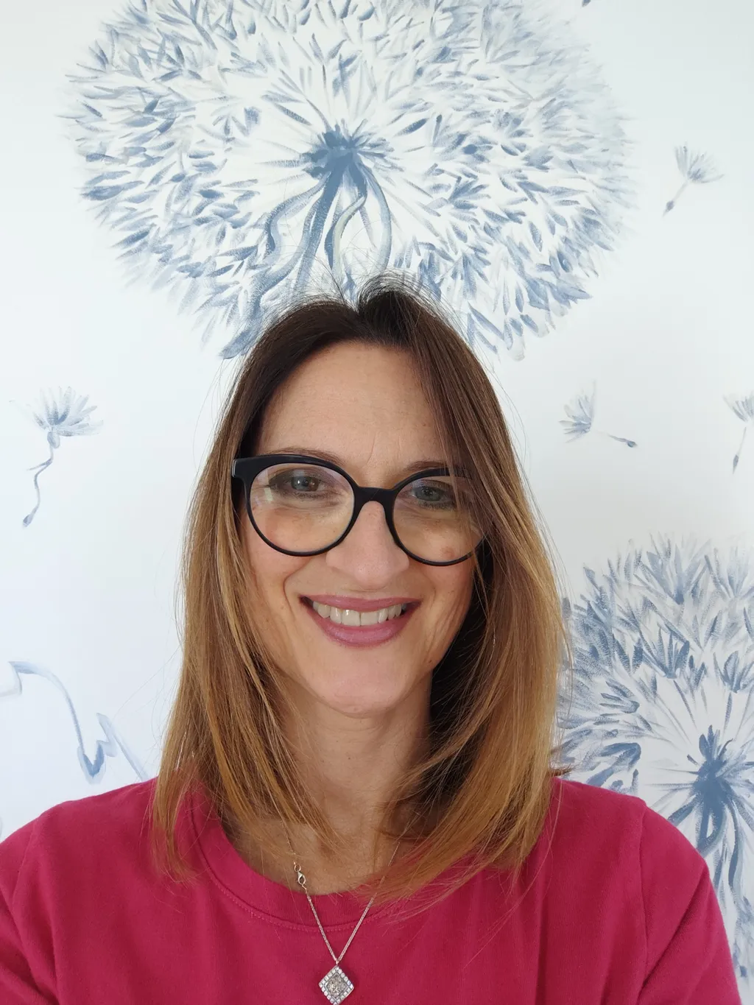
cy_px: 502
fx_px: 697
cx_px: 377
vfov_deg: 71.6
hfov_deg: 56.8
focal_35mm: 24
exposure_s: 1/50
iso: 80
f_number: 2.45
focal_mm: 3.27
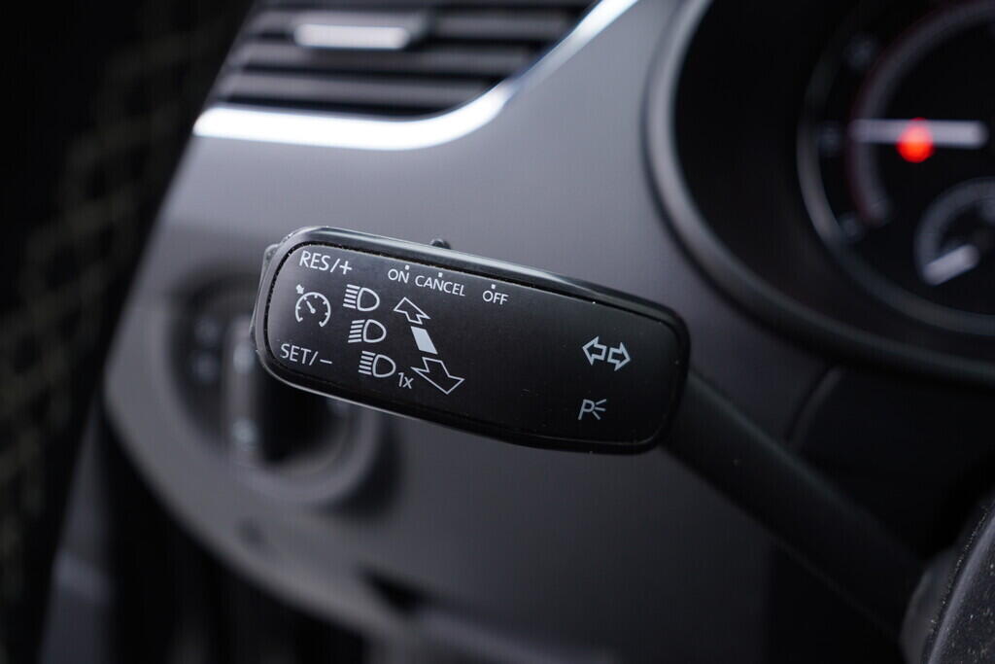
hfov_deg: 53.1
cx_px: 498
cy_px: 332
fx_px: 995
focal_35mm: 36
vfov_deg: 36.9
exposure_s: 1/40
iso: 160
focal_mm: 24
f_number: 2.8
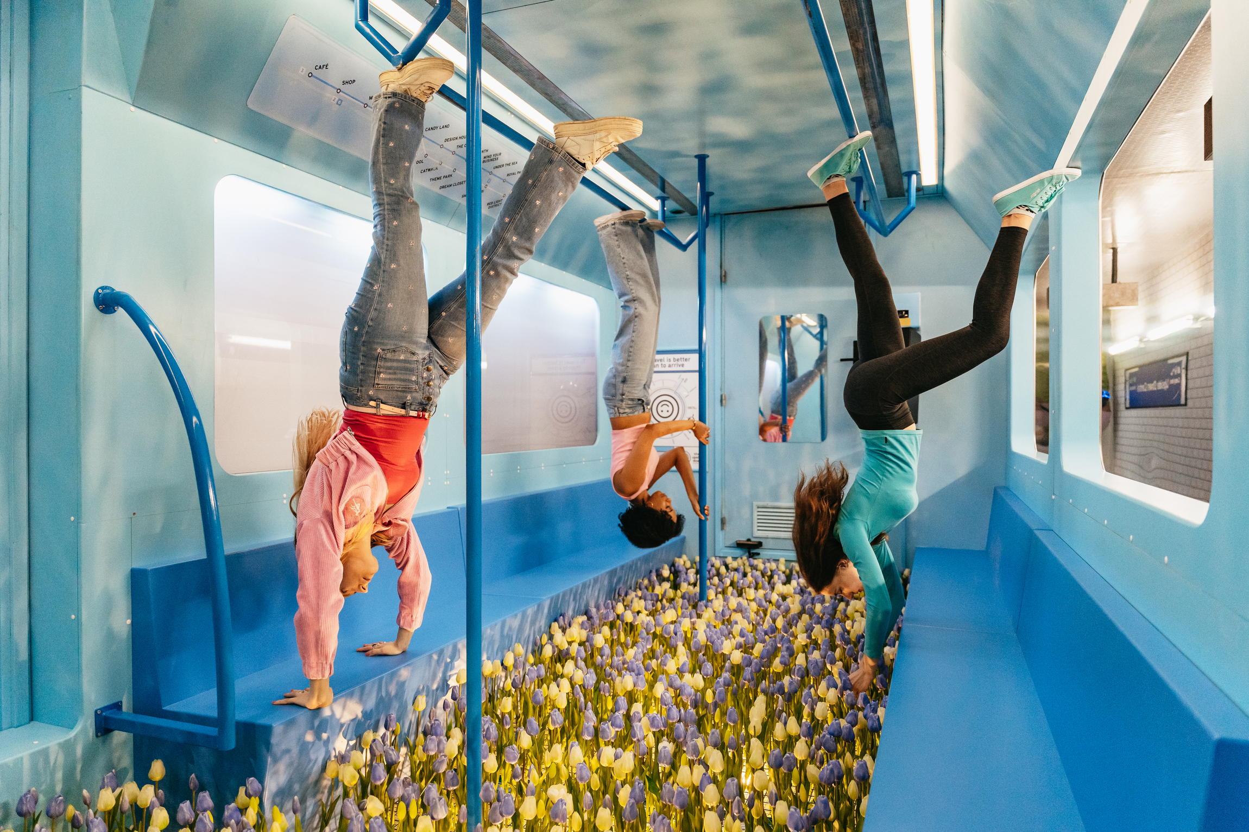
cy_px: 416
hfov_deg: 73.7
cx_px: 624
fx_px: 833
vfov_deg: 53.1
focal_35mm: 24
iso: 3200
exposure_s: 1/250
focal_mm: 24
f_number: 2.8
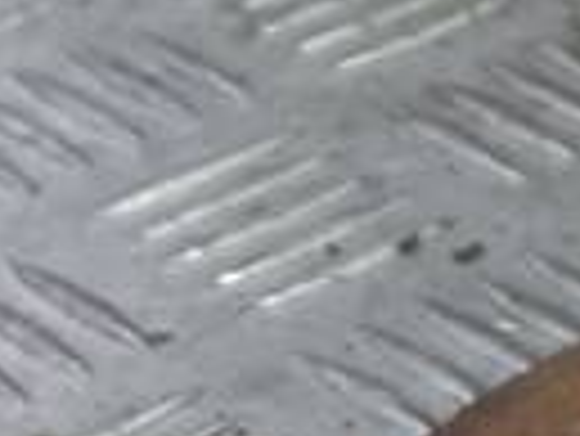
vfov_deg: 7.0
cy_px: 1146
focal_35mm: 198
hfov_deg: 8.6
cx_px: 1641
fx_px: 3321
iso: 64
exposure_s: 1/50
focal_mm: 4.6
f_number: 1.8
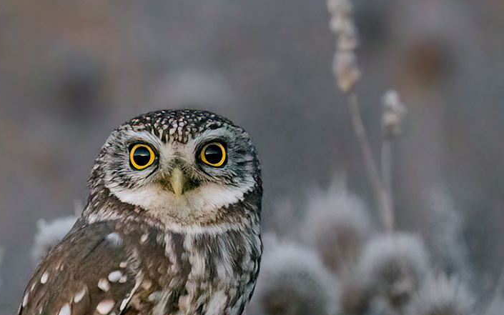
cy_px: 400
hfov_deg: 1.6
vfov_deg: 1.0
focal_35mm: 1332
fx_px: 18300
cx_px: 234
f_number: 6.3
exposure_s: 1/20
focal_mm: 485
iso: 32000
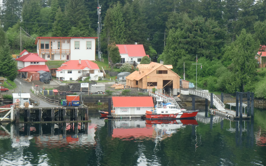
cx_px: 133
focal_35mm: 131
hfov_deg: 15.9
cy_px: 74
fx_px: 950
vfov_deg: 10.0
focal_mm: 22
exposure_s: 1/60
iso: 100
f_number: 5.2
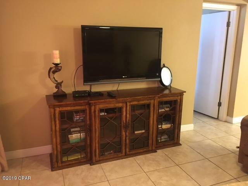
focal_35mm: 29
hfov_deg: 61.7
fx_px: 208
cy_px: 93
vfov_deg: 48.2
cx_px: 124
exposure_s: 1/15
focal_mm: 4.15
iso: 400
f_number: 2.2
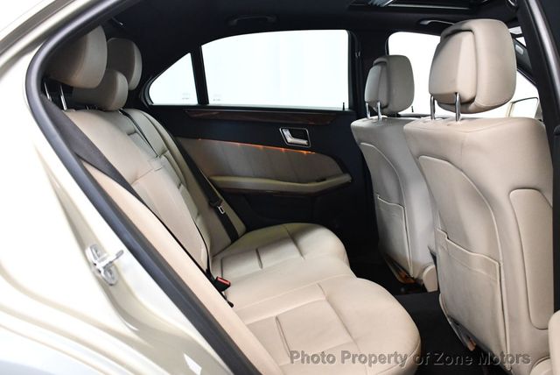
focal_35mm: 36
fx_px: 560
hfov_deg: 53.1
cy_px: 188
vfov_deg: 36.9
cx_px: 280
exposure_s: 1/80
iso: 3200
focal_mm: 18
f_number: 3.5
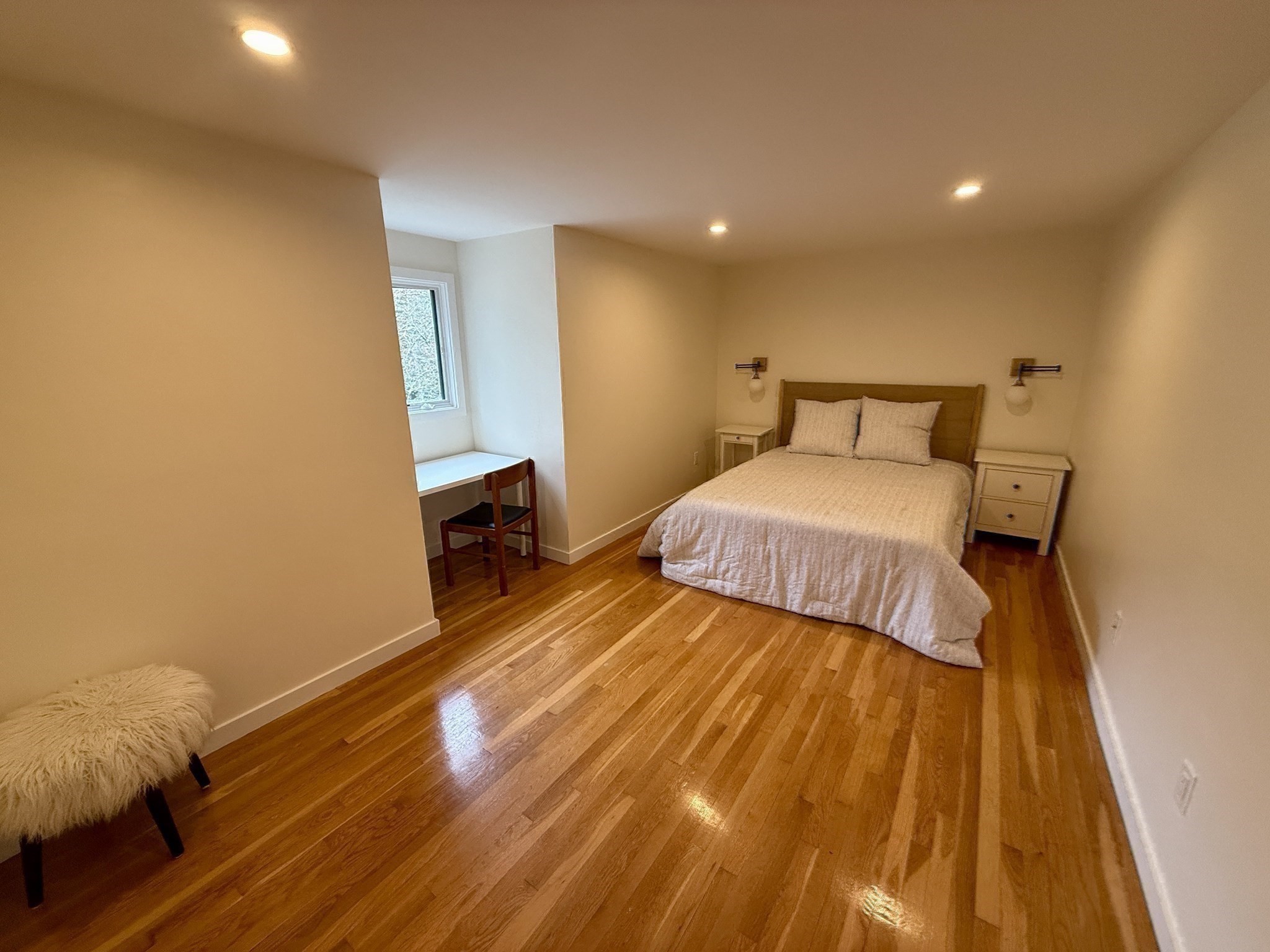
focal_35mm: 14
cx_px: 635
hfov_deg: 102.1
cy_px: 476
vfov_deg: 85.7
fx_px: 514
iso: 200
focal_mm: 2.22
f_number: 2.2
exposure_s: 1/120
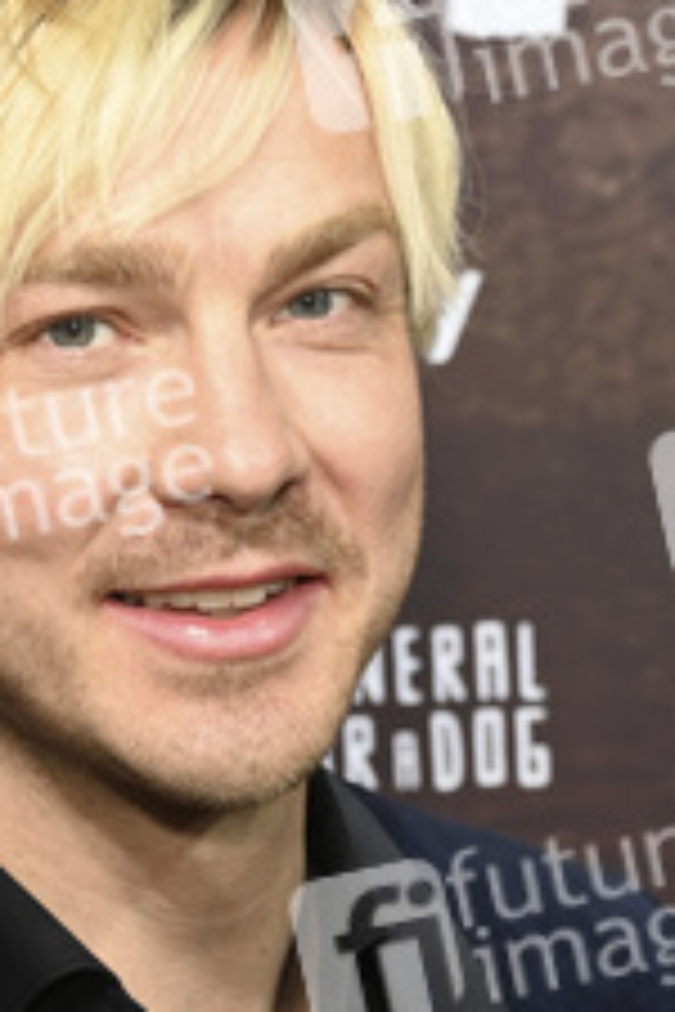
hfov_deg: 16.9
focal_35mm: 80
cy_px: 702
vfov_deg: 25.2
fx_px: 2250
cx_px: 115
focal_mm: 45
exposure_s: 1/200
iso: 400
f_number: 6.3
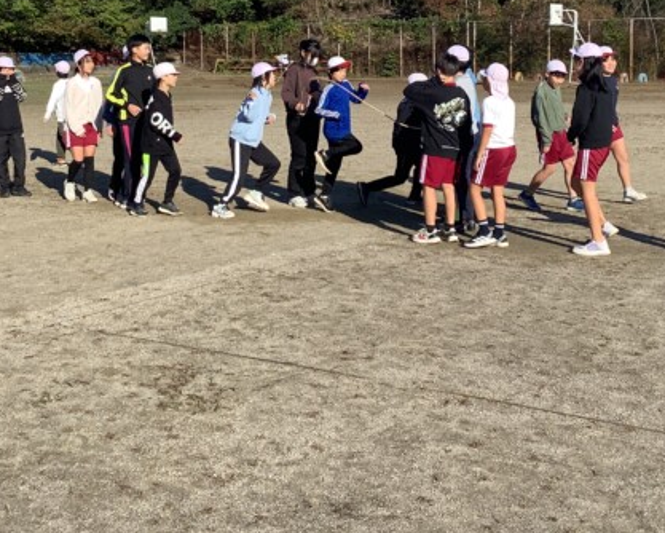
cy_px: 96
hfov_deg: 32.5
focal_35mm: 58
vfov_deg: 25.7
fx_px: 1142
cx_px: 317
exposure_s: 1/1335
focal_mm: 3.3
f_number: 2.4
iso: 25
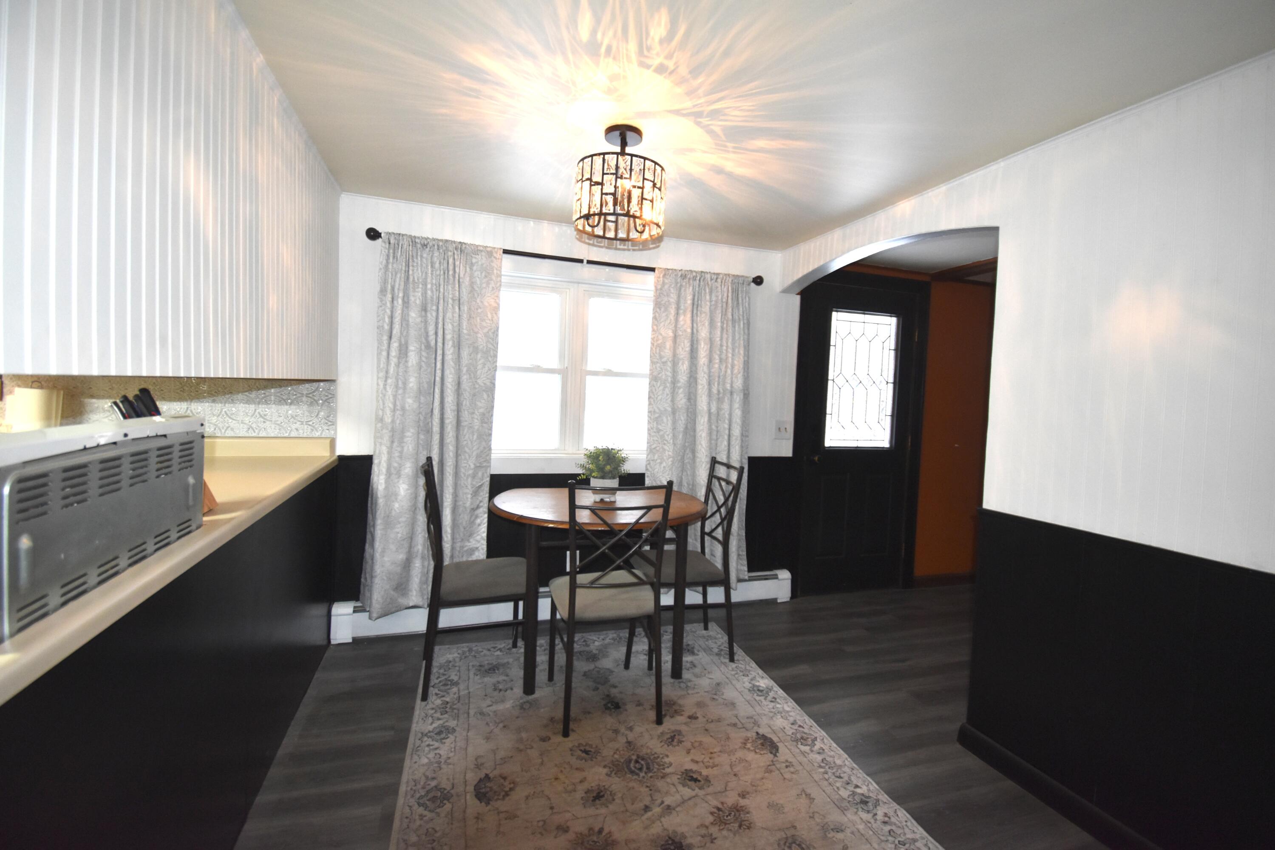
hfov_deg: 100.4
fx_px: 531
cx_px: 638
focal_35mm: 15
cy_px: 425
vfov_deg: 77.3
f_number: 4.5
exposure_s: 1/60
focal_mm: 10
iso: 1400
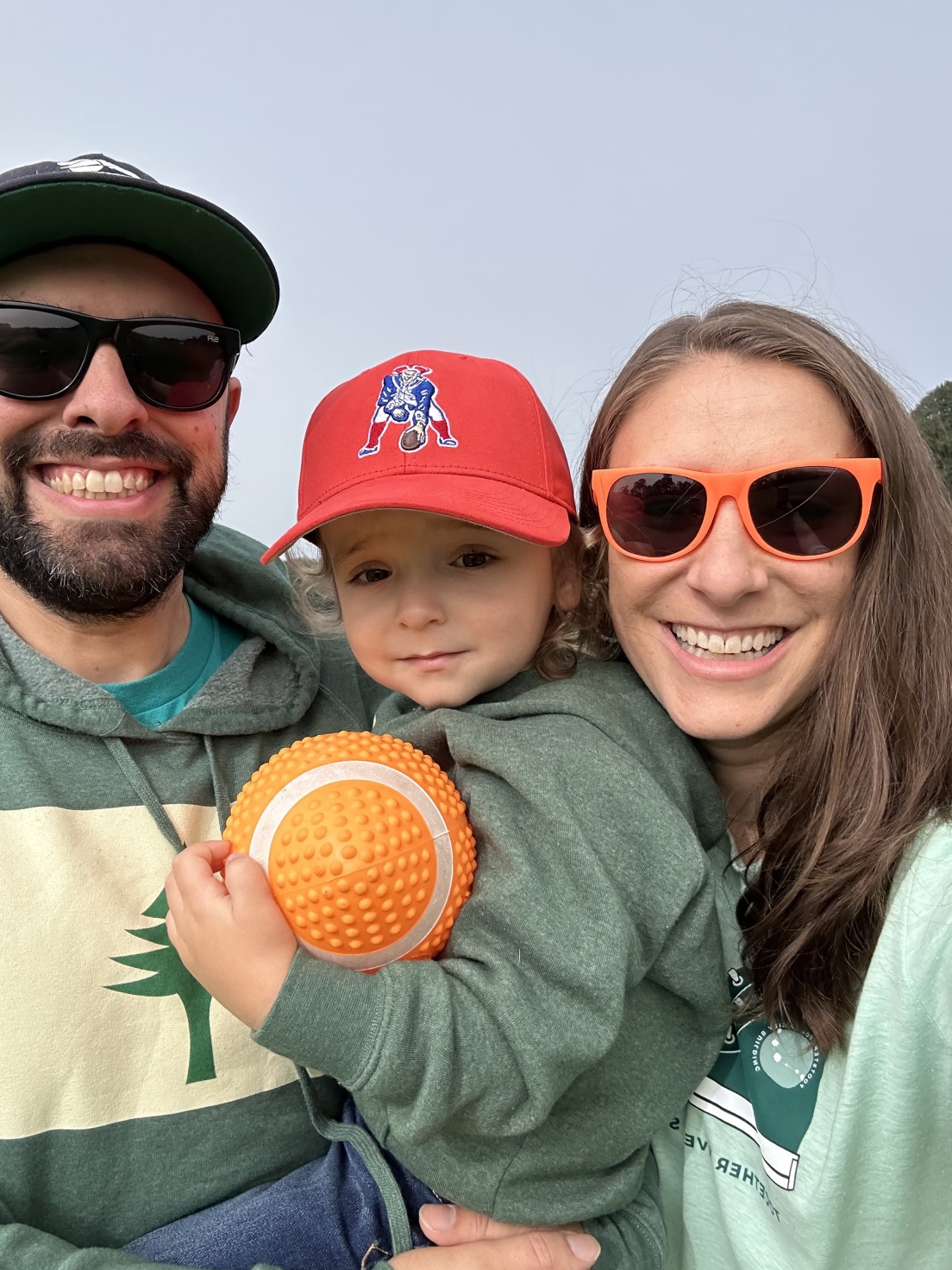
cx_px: 447
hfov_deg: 54.8
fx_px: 917
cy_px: 594
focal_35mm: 25
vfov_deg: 69.3
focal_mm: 2.69
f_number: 1.9
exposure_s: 1/702
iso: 25
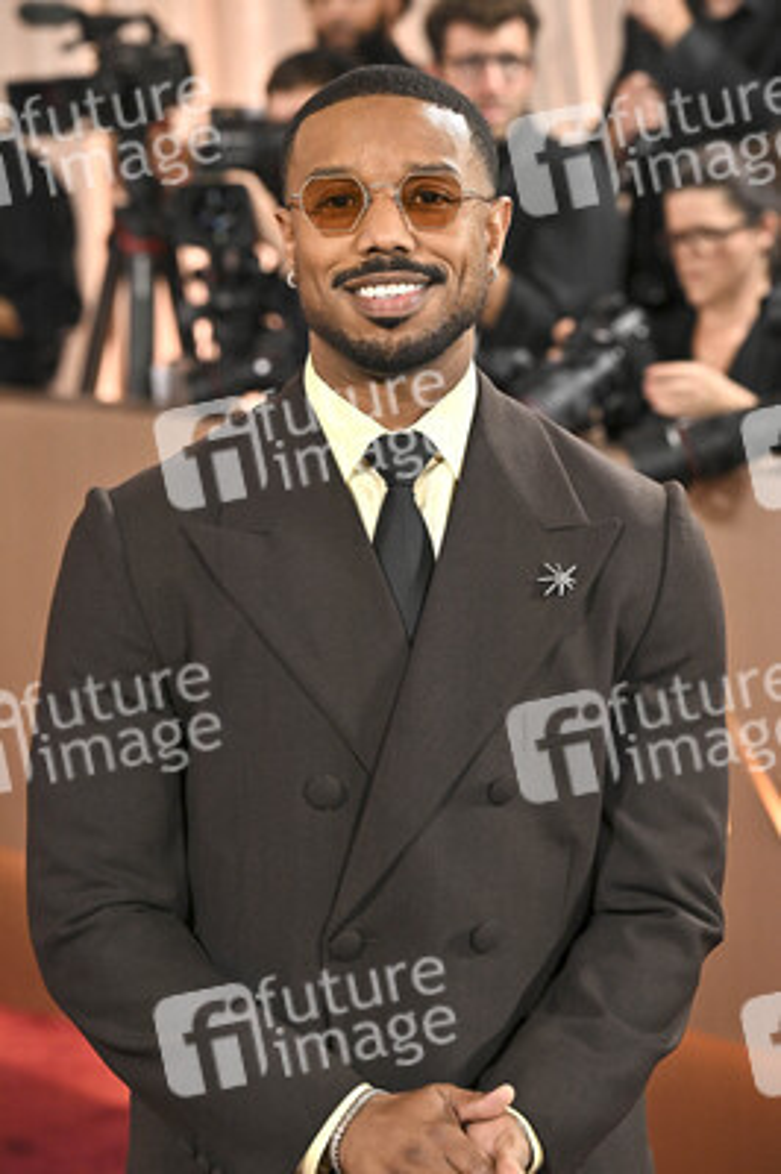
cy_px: 587
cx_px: 390
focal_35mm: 105
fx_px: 3423
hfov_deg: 13.0
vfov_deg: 19.5
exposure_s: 1/320
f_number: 5
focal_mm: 105
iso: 2500
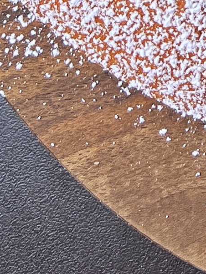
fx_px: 1380
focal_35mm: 174
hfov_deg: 7.8
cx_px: 520
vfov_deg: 9.6
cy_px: -452
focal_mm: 5.7
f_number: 1.5
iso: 40
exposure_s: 1/240
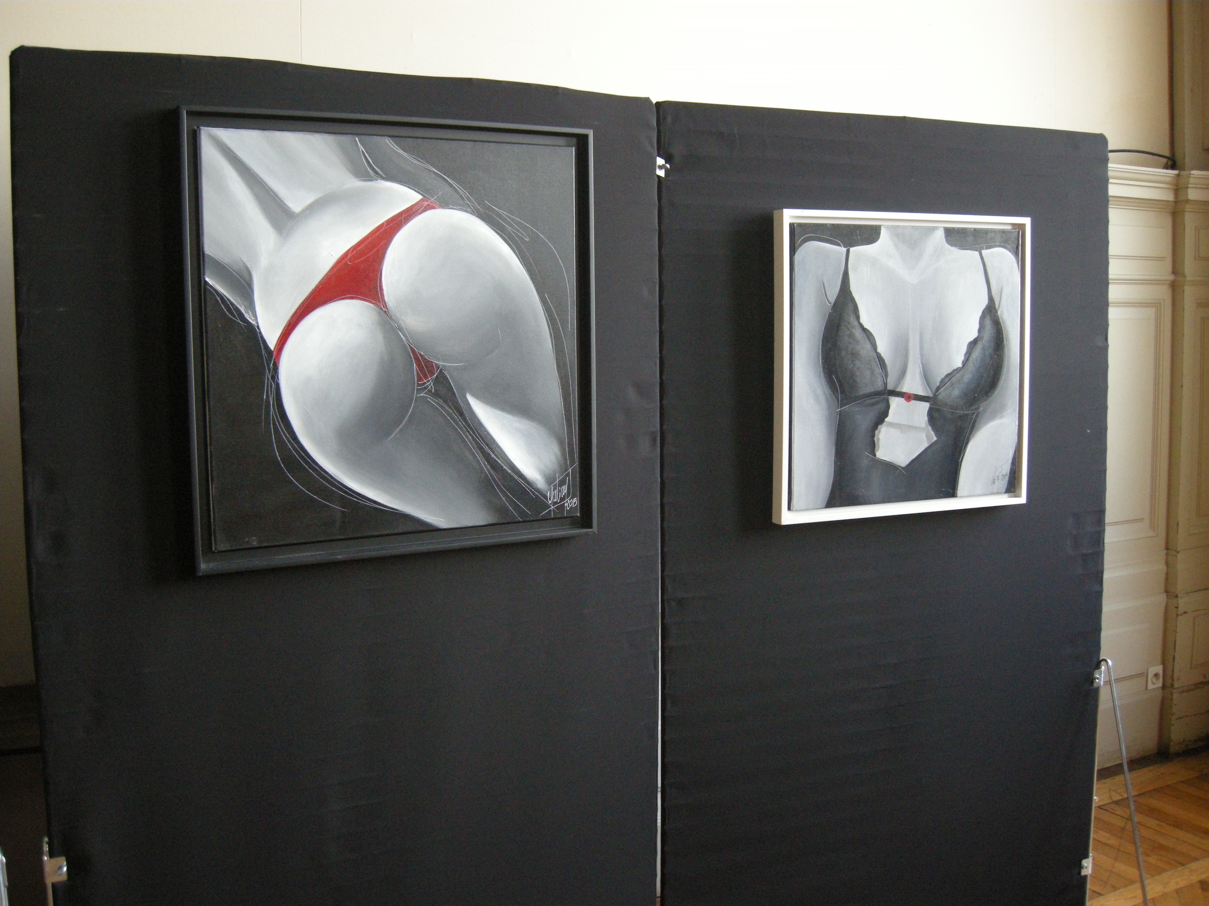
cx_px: 604
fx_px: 1222
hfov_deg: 52.6
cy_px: 453
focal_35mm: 35
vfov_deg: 40.7
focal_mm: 7.5
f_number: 2.7
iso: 400
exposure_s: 1/39.5
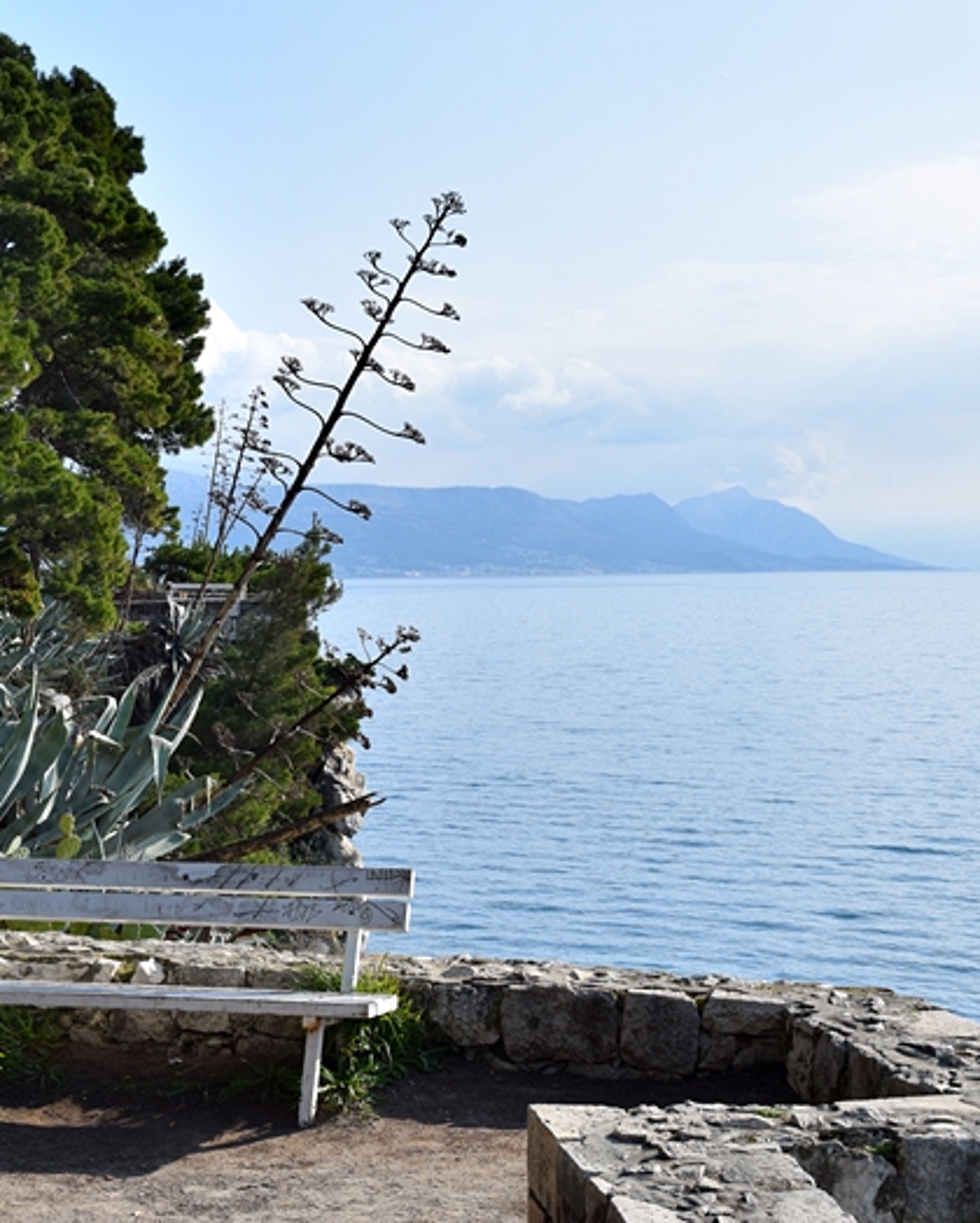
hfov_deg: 20.9
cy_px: 606
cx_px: 285
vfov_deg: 26.0
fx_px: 2644
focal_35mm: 73
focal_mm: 34
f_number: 10
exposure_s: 1/400
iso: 200
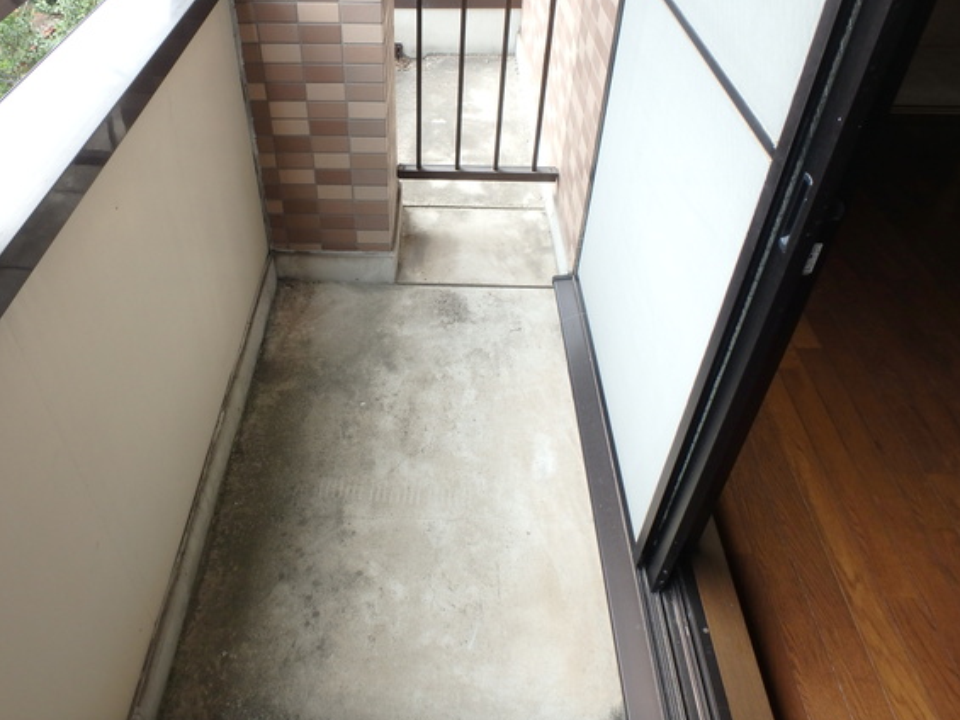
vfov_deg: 52.7
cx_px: 418
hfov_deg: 67.0
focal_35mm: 26
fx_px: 721
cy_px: 291
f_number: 3.5
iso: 125
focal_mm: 3.7
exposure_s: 1/60
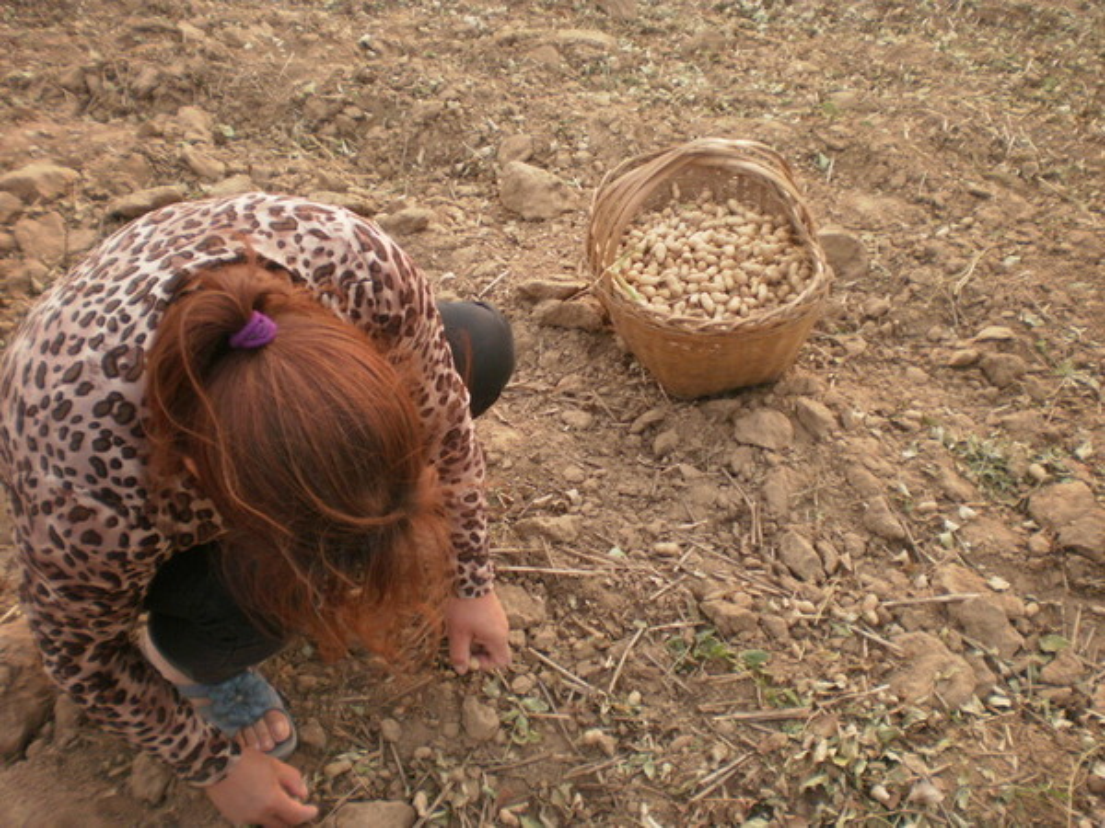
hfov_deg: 51.4
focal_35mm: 36
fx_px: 1149
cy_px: 414
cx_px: 552
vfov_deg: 39.7
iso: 125
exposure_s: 1/250
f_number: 3.1
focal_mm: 6.3
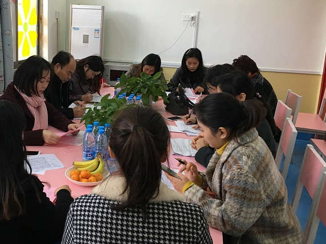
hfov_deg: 44.9
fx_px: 386
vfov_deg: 35.0
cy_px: 97
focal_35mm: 41
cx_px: 102
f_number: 2.2
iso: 64
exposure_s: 1/17
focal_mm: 4.15
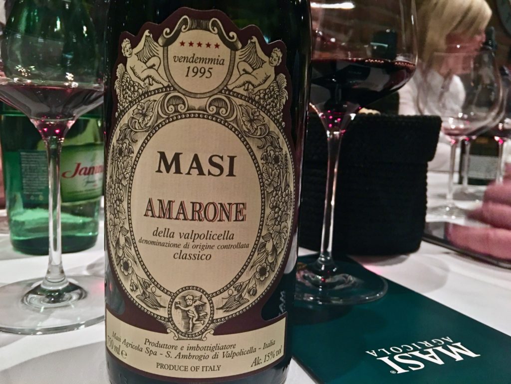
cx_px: 256
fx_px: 428
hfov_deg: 61.7
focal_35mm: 29
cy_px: 192
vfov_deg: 48.2
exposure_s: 1/4
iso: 100
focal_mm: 4.15
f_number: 2.2
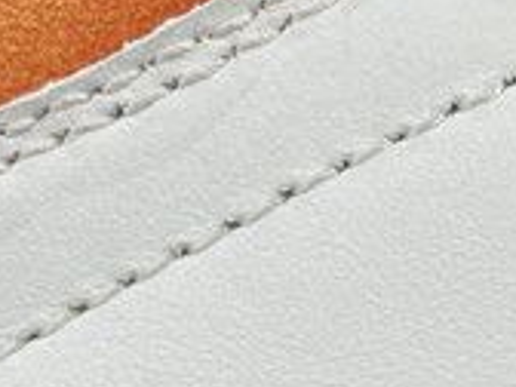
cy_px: 673
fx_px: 2310
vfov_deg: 9.2
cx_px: 814
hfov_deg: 12.1
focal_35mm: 155
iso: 32
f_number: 1.6
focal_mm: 4.2
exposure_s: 1/159
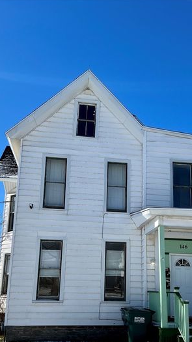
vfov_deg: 54.6
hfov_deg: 32.7
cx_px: 115
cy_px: 215
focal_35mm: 36
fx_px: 326
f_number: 1.5
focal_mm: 5.7
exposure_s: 1/4274
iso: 50
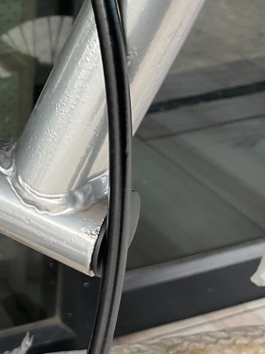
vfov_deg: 25.0
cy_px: 157
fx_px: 796
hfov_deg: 16.9
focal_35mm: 78
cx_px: -146
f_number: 1.8
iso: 50
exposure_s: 1/100
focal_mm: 3
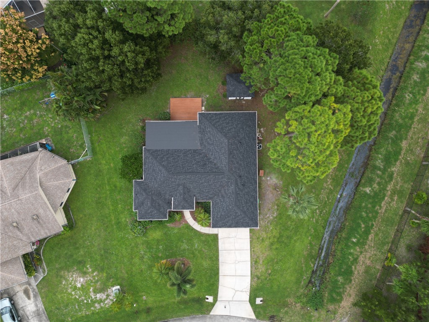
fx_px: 297
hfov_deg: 71.6
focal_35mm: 24
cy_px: 161
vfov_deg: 56.8
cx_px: 214
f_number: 1.7
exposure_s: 1/350
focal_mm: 6.72
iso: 100
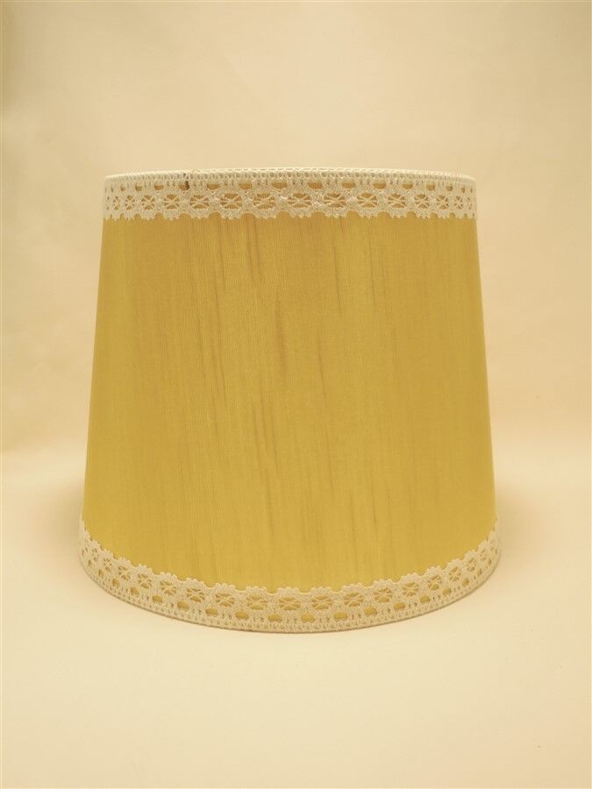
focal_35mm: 34
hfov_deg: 41.8
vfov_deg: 54.0
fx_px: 775
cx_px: 296
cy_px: 394
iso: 100
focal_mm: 6.1
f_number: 4
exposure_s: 1/60
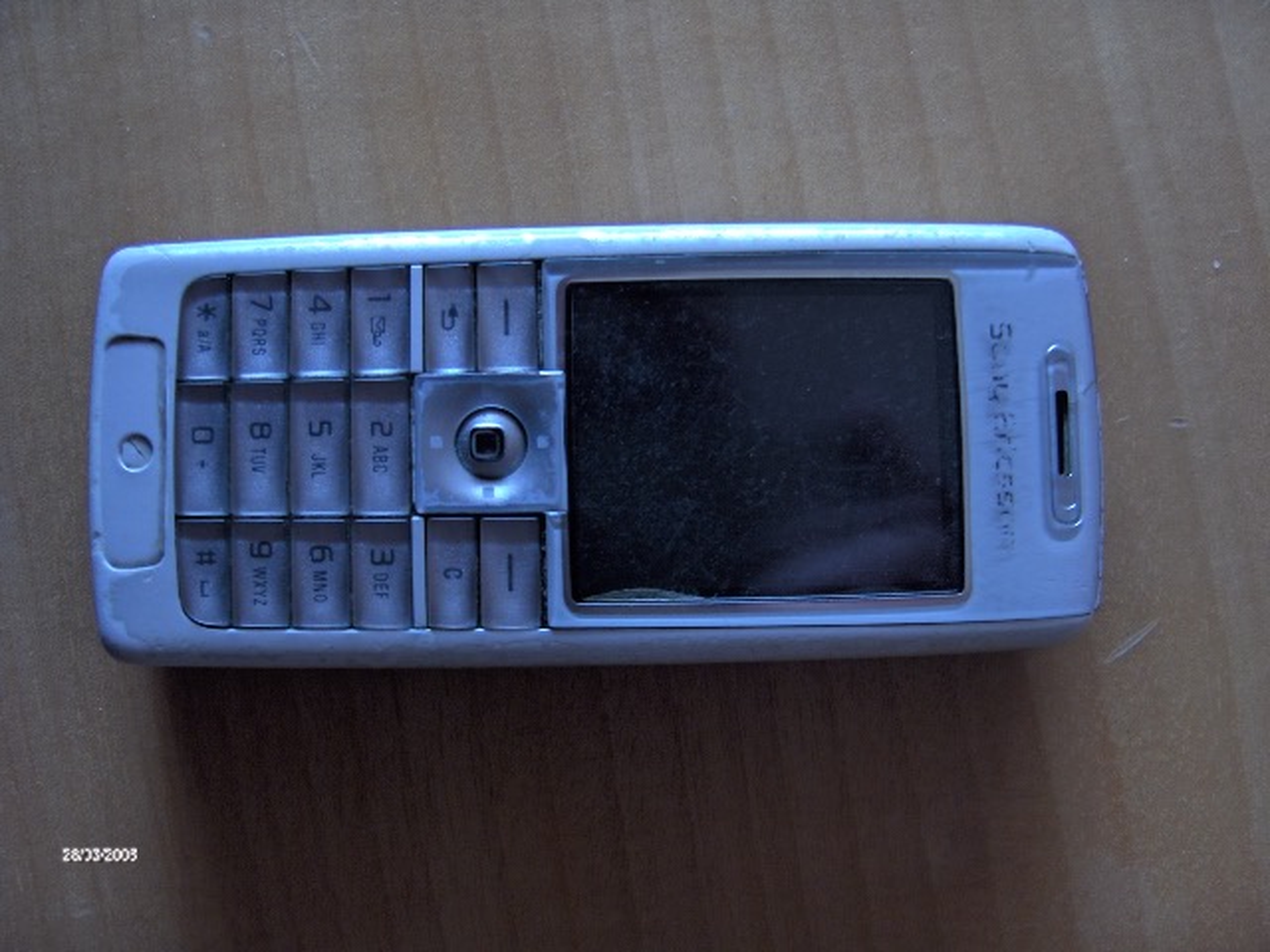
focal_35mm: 39
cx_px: 635
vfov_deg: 36.8
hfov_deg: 47.9
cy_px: 476
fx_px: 1431
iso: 200
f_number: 2.8
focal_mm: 8
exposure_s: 1/64.5
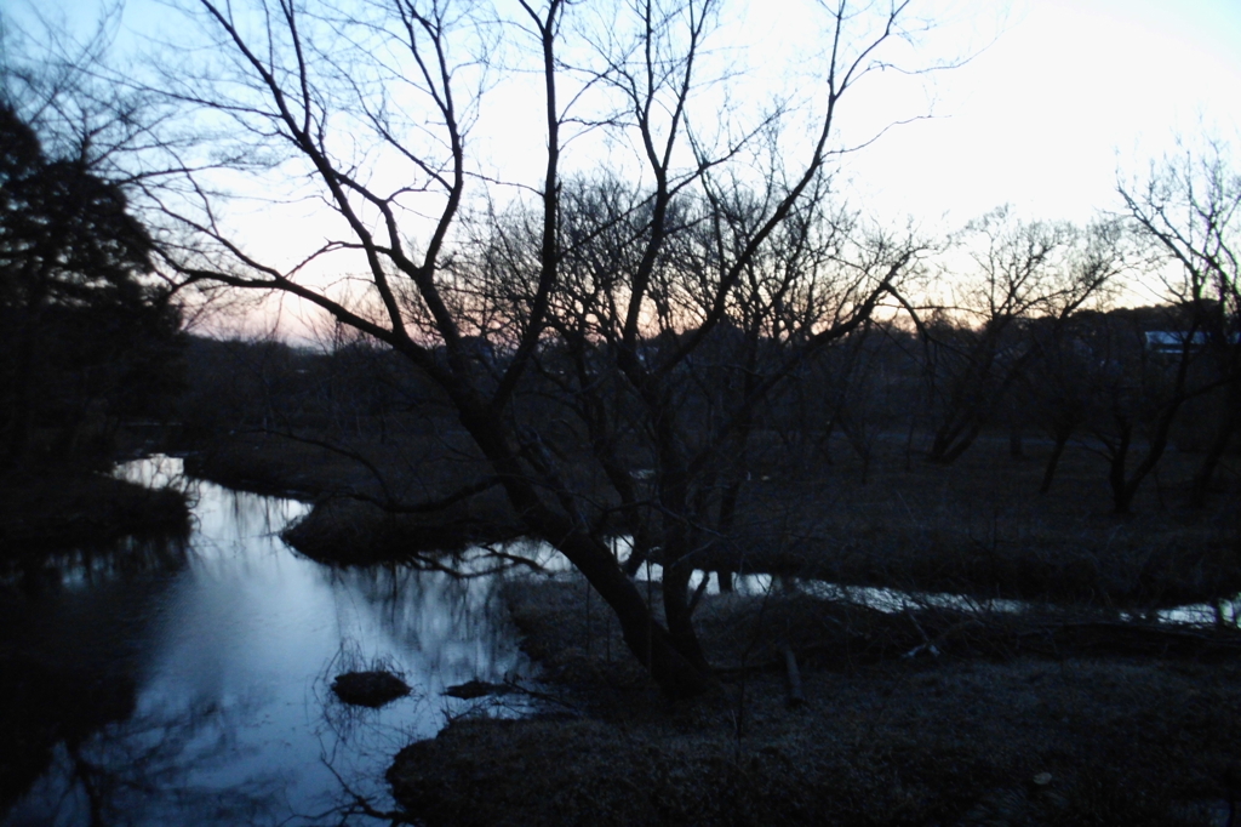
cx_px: 620
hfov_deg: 65.5
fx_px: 965
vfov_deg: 46.4
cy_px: 414
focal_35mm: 28
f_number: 3.3
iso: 400
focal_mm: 5
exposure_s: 1/3
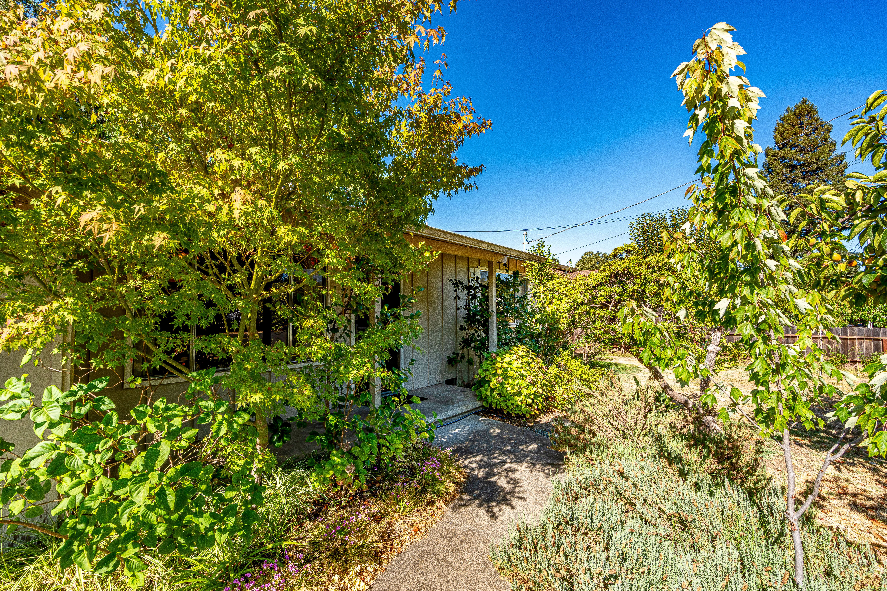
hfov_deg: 96.7
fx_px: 394
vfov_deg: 73.7
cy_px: 296
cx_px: 444
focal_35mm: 16
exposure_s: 1/200
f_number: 11
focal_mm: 16
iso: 320
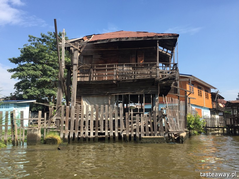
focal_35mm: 29
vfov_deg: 48.2
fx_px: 200
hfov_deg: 61.7
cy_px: 90
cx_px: 120
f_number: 2.2
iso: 32
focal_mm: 4.15
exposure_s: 1/1199
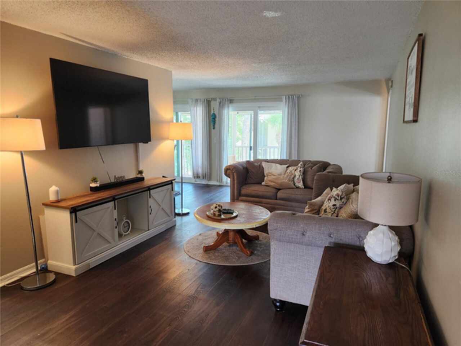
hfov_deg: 73.9
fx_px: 306
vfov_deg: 58.9
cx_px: 230
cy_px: 173
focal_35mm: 23
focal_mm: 5.4
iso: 320
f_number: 1.8
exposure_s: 1/120
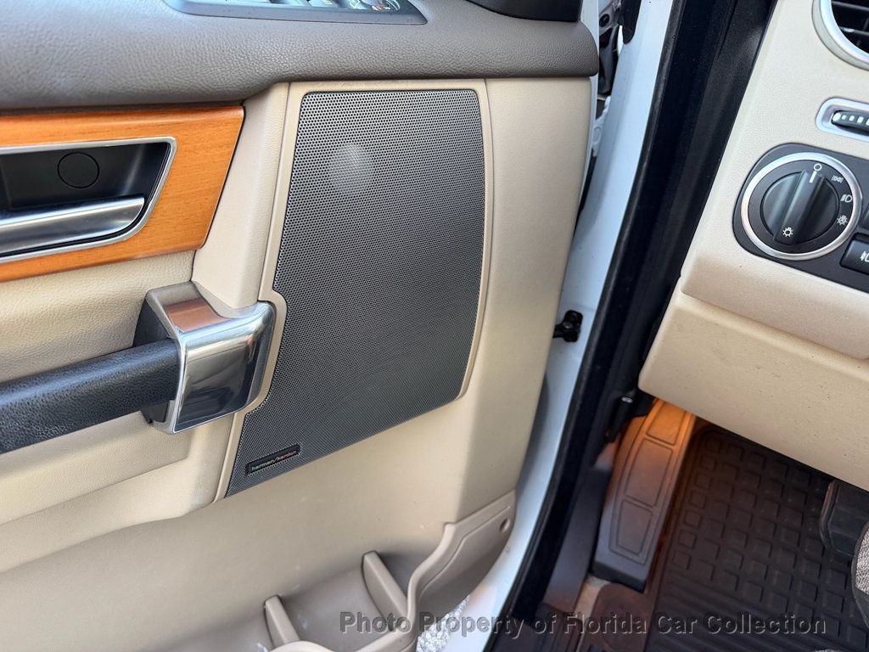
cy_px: 326
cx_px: 434
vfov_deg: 56.8
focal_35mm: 24
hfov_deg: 71.6
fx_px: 602
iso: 250
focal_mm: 6.76
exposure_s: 1/60
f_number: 1.78
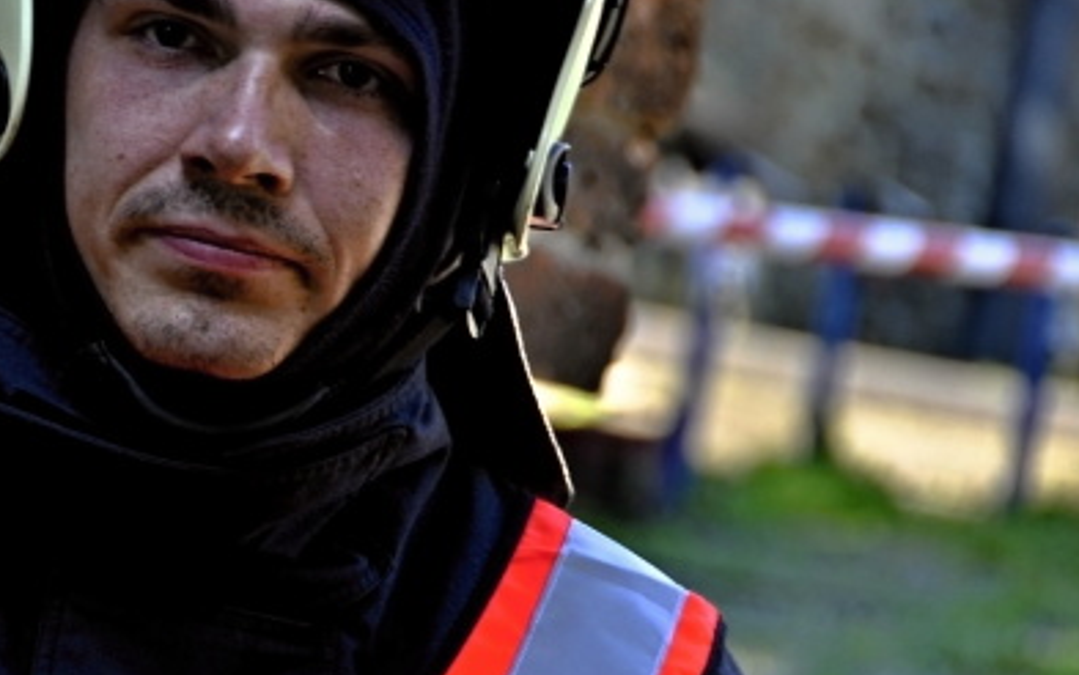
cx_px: 74
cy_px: 379
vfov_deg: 3.9
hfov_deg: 6.3
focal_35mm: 334
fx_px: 9826
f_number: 5.6
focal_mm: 112
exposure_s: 1/125
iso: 280
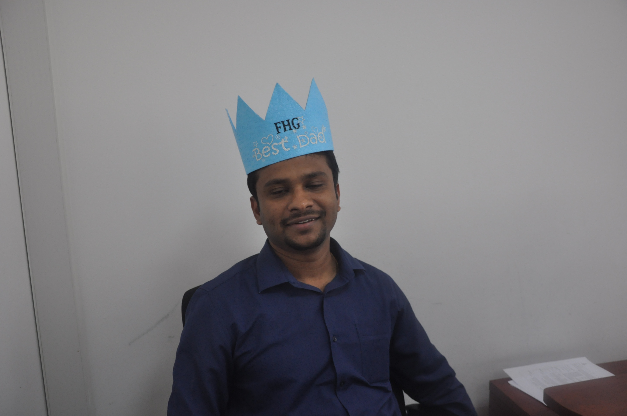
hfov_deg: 59.6
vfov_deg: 41.6
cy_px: 208
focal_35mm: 32
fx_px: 548
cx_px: 314
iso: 800
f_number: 3.8
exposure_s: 1/100
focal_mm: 21
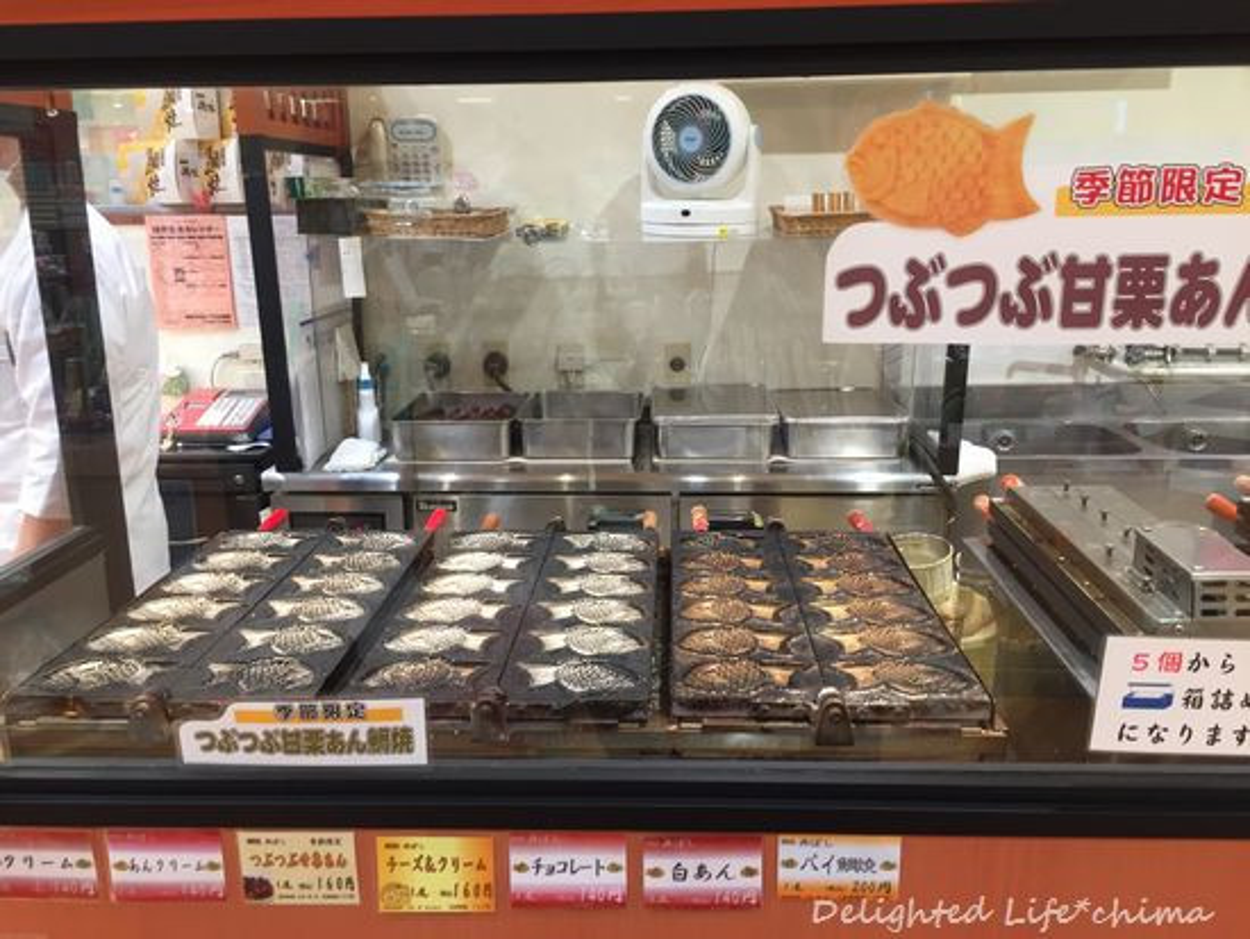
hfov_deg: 61.6
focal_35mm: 29
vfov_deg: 48.3
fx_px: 1048
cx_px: 625
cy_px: 470
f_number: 2.2
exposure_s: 1/30
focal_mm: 4.15
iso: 64
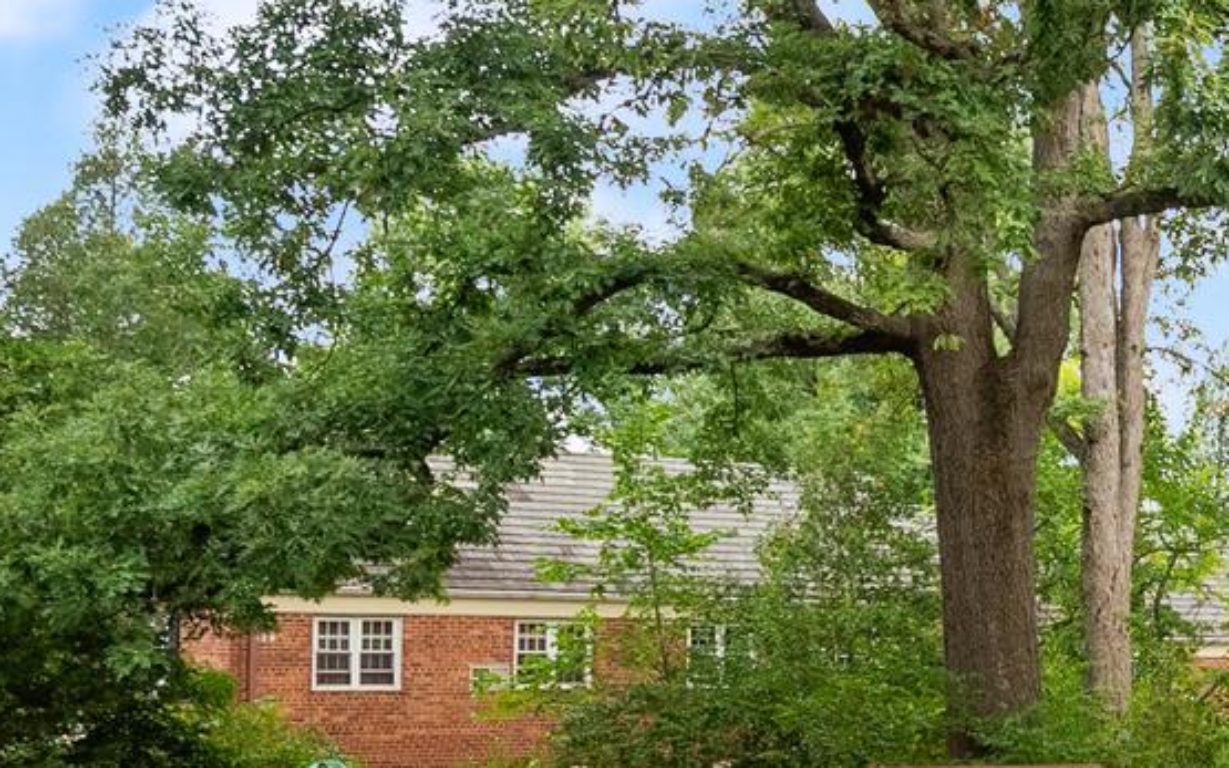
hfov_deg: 27.0
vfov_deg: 19.9
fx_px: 2144
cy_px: 695
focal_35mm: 64
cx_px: 1586
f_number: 8
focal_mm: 17
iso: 800
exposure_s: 1/60
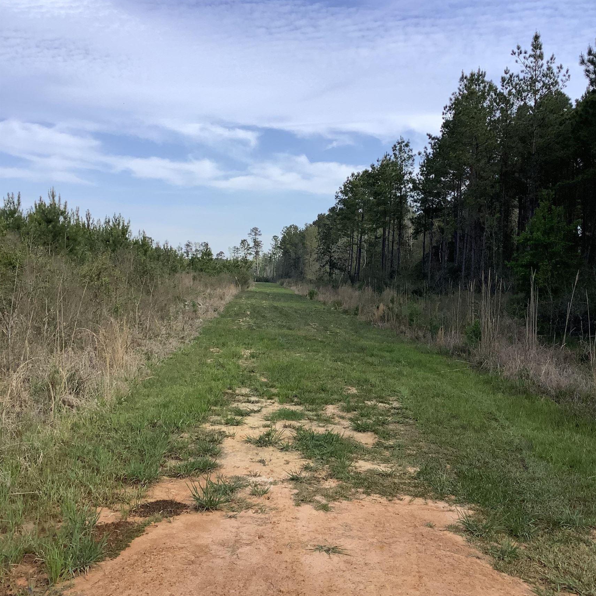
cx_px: 301
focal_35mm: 37
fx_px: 721
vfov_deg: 44.9
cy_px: 276
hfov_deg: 44.9
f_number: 2.4
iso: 25
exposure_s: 1/1031
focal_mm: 3.3
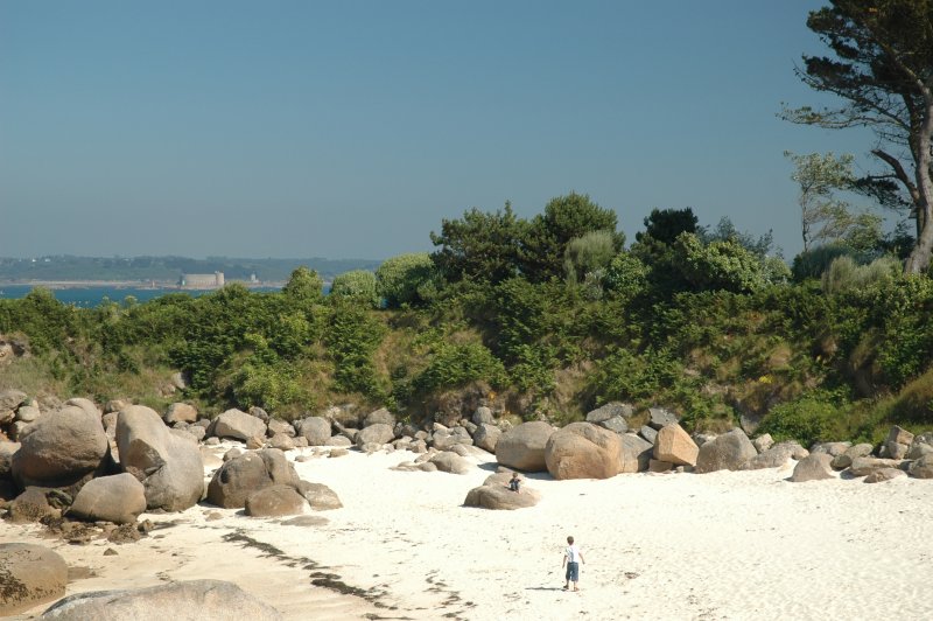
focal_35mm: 84
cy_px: 310
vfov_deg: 16.2
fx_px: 2175
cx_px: 466
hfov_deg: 24.2
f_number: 7.1
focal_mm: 56
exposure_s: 1/125
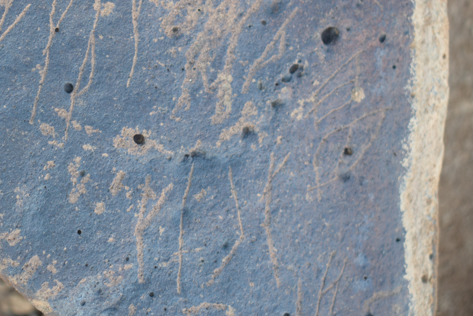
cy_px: 110
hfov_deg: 21.5
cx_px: 130
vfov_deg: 14.5
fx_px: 1235
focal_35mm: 94
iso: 220
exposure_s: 1/60
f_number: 5
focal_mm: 42
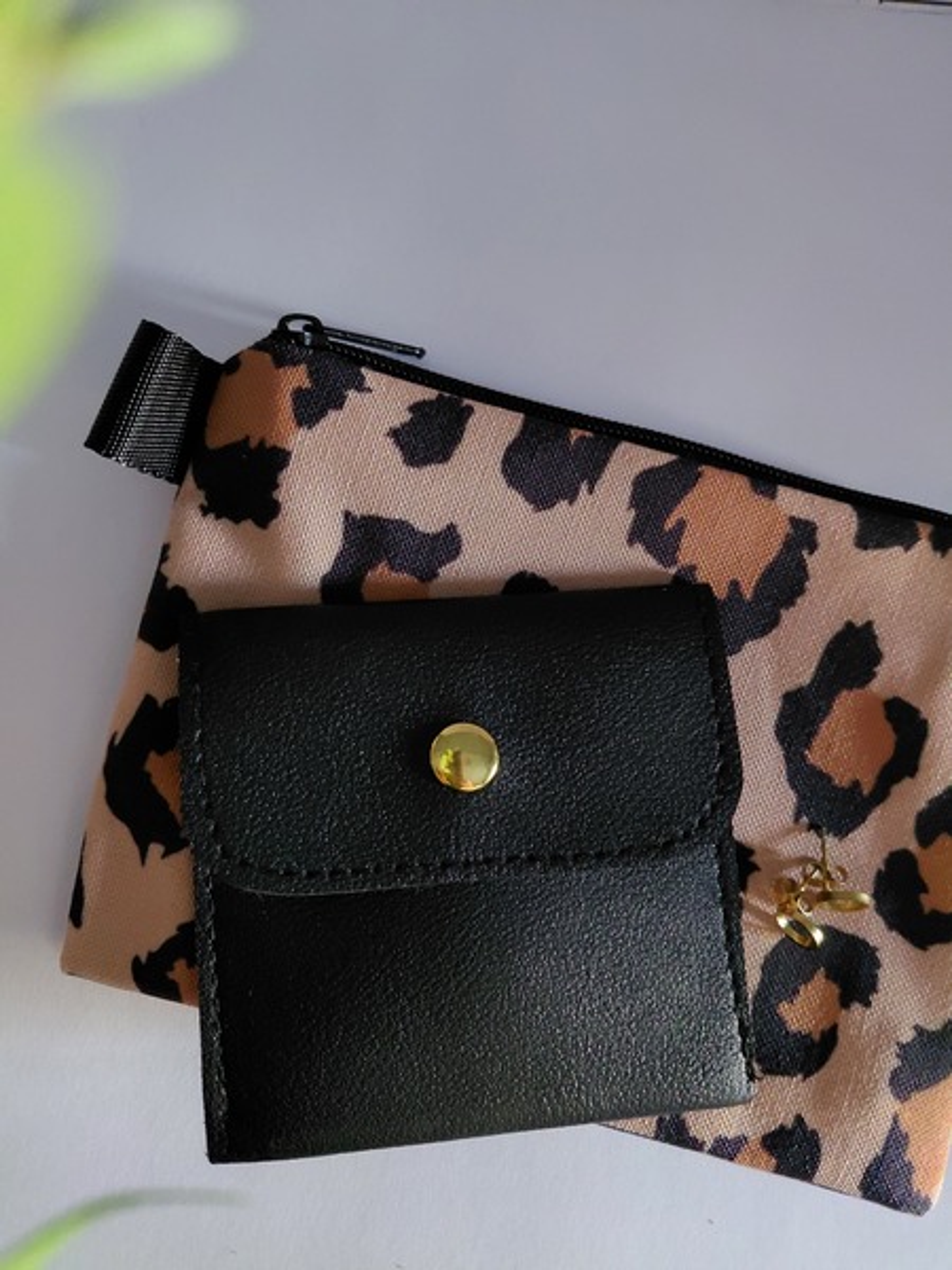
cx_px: 476
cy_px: 635
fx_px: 917
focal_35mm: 25
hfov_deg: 54.9
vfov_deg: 69.4
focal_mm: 4.69
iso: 1250
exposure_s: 1/24
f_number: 1.8
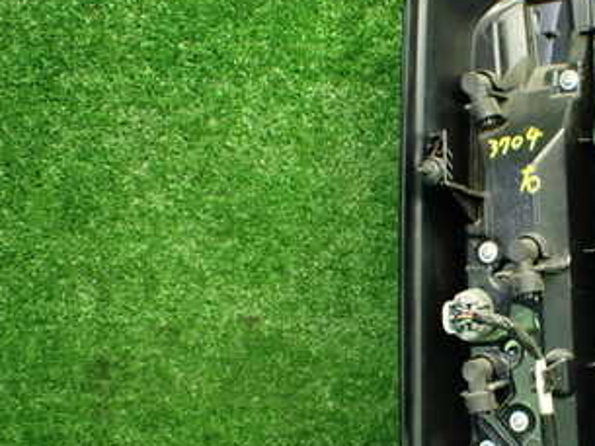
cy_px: 333
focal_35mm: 59
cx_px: 538
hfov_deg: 31.1
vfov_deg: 24.6
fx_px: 1015
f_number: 2.3
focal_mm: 5.4
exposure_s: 1/100
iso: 800
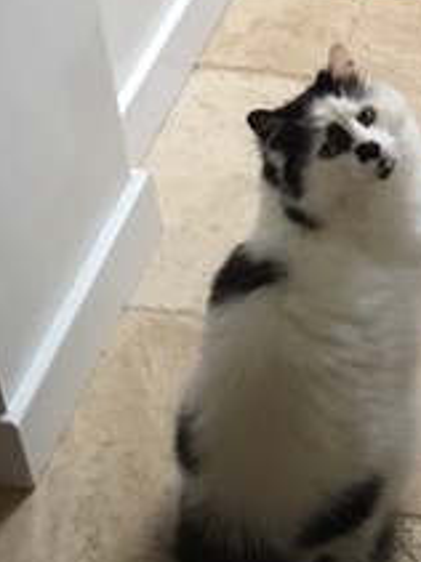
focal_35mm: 88
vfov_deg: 21.4
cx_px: 629
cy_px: -16
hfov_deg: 15.5
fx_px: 1428
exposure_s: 1/33
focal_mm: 4.15
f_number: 2.2
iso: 200
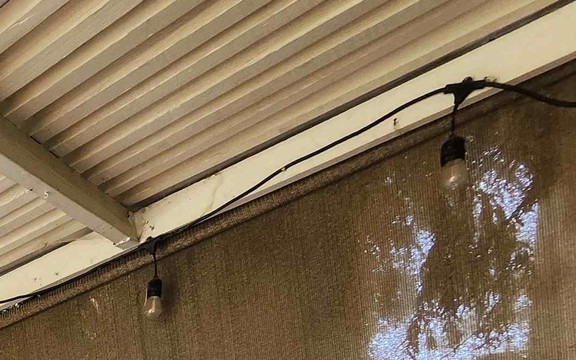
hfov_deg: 33.9
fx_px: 628
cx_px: -188
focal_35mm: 40
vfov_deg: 22.8
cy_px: 600
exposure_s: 1/60
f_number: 2.2
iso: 125
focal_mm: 1.74
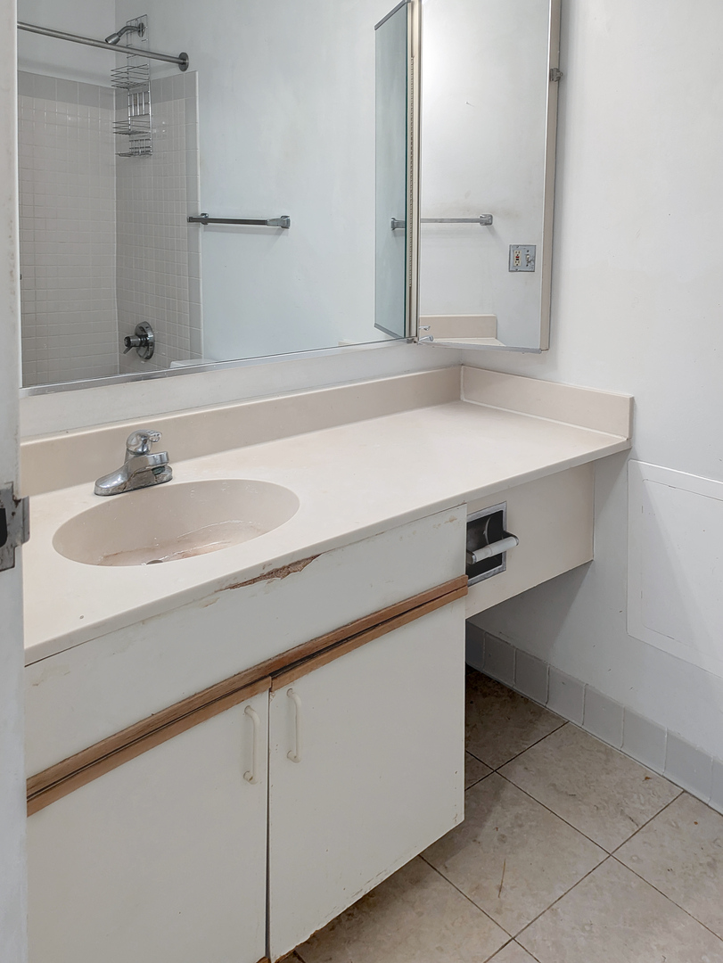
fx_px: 696
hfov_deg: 54.9
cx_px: 362
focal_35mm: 25
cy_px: 482
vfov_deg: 69.4
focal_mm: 5.43
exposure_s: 1/30
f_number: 1.89
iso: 38
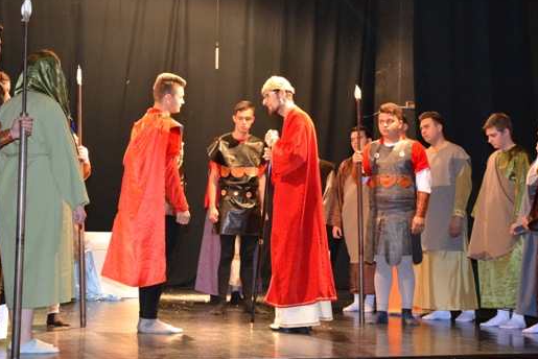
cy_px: 161
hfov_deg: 26.6
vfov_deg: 18.0
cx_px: 238
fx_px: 1136
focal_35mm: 76
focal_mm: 34
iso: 3200
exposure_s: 1/60
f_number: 4.2
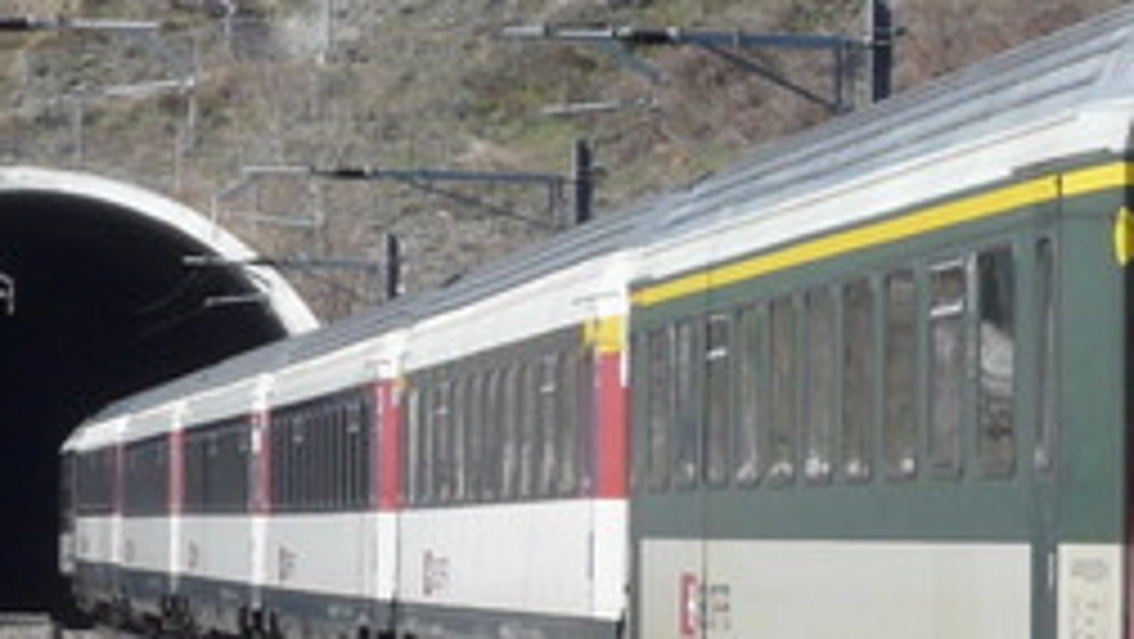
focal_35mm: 350
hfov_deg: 6.1
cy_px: 490
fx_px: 10529
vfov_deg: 3.5
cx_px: 1912
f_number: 5.6
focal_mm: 13.3
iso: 100
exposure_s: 1/320
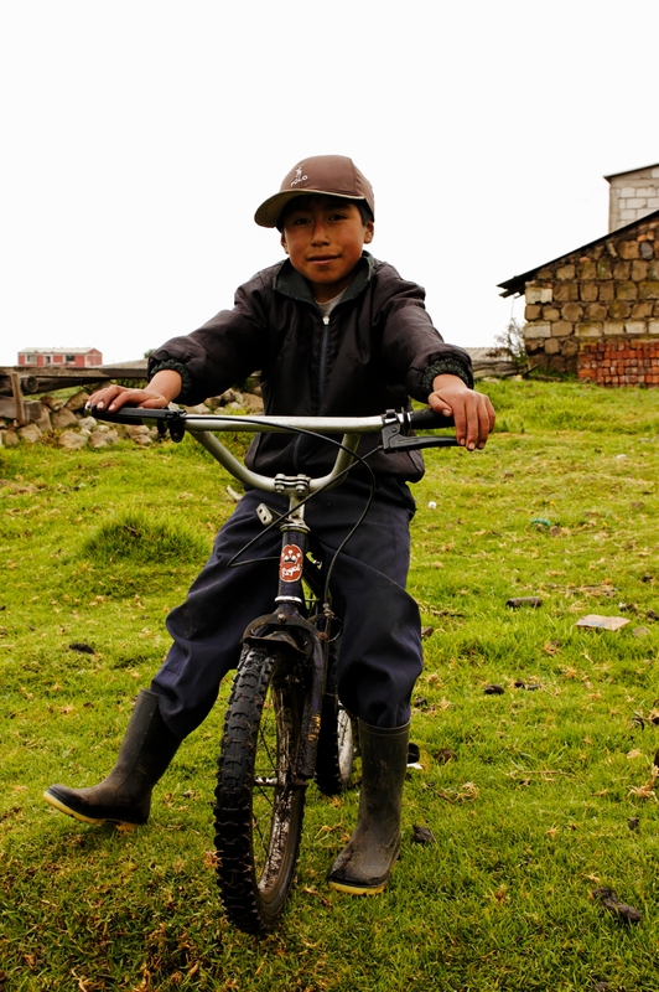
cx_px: 330
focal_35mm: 42
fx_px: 1155
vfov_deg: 46.4
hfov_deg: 31.8
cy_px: 496
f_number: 7.1
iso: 200
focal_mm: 28
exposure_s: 1/200
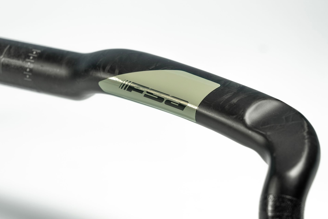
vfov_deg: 13.1
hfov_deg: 19.4
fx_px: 957
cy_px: 110
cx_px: 164
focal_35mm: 105
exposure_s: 1/50
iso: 160
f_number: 8
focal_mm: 105
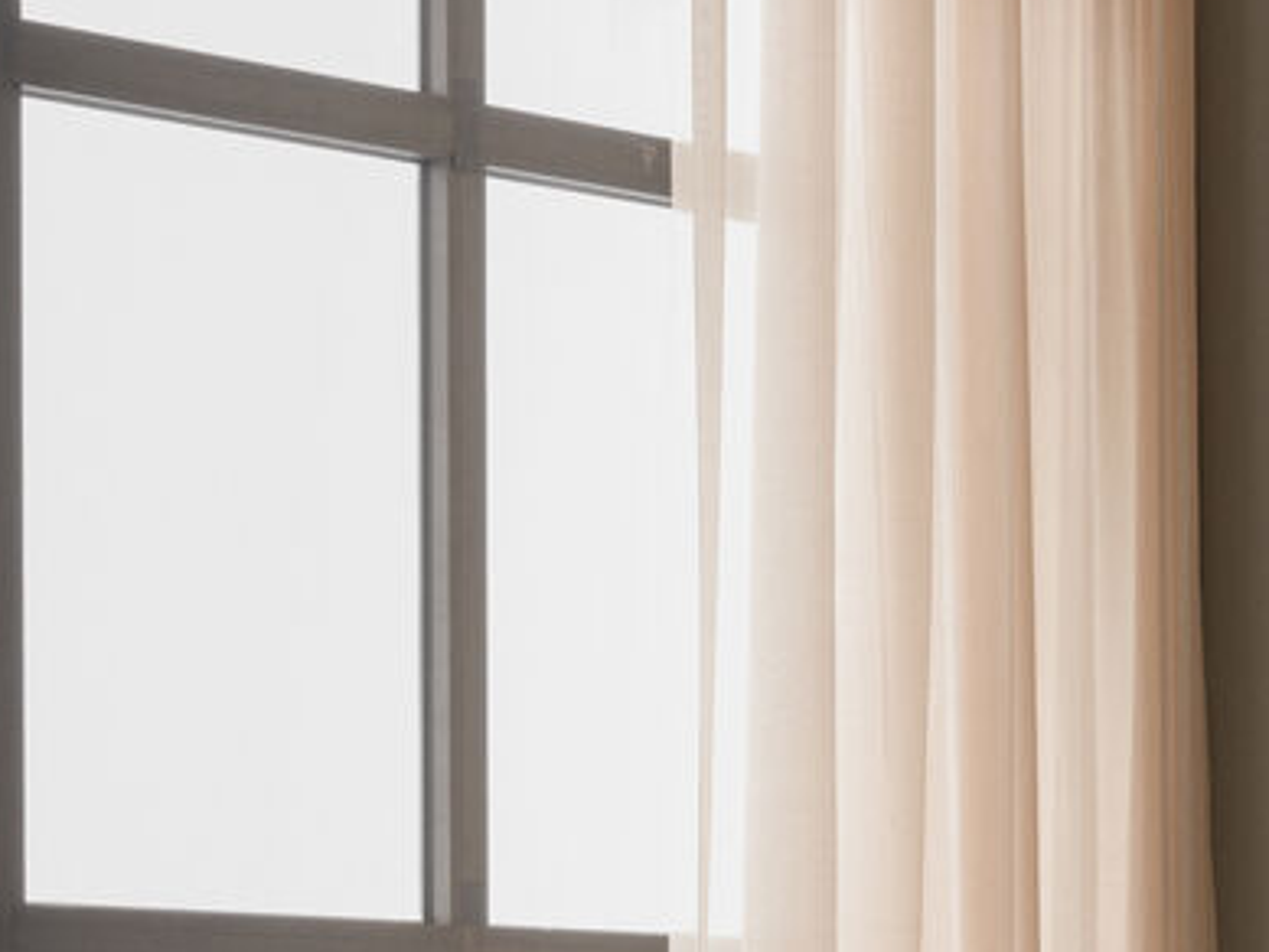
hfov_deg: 8.3
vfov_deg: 6.3
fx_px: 8544
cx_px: 1908
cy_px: 1317
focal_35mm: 233
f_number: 11
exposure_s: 1/5
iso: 100
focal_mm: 80
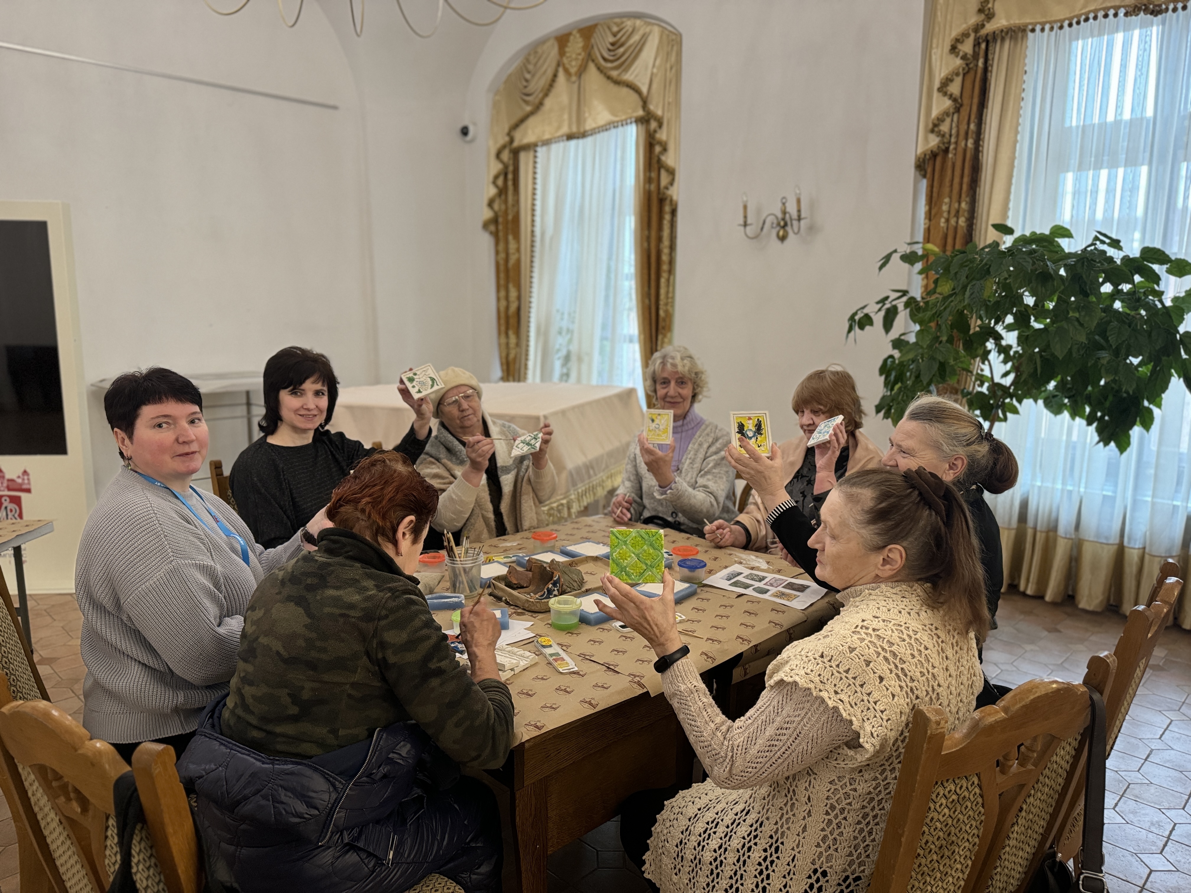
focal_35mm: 24
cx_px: 596
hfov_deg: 71.6
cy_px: 446
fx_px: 826
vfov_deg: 56.8
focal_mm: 6.76
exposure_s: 1/50
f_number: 1.78
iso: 400
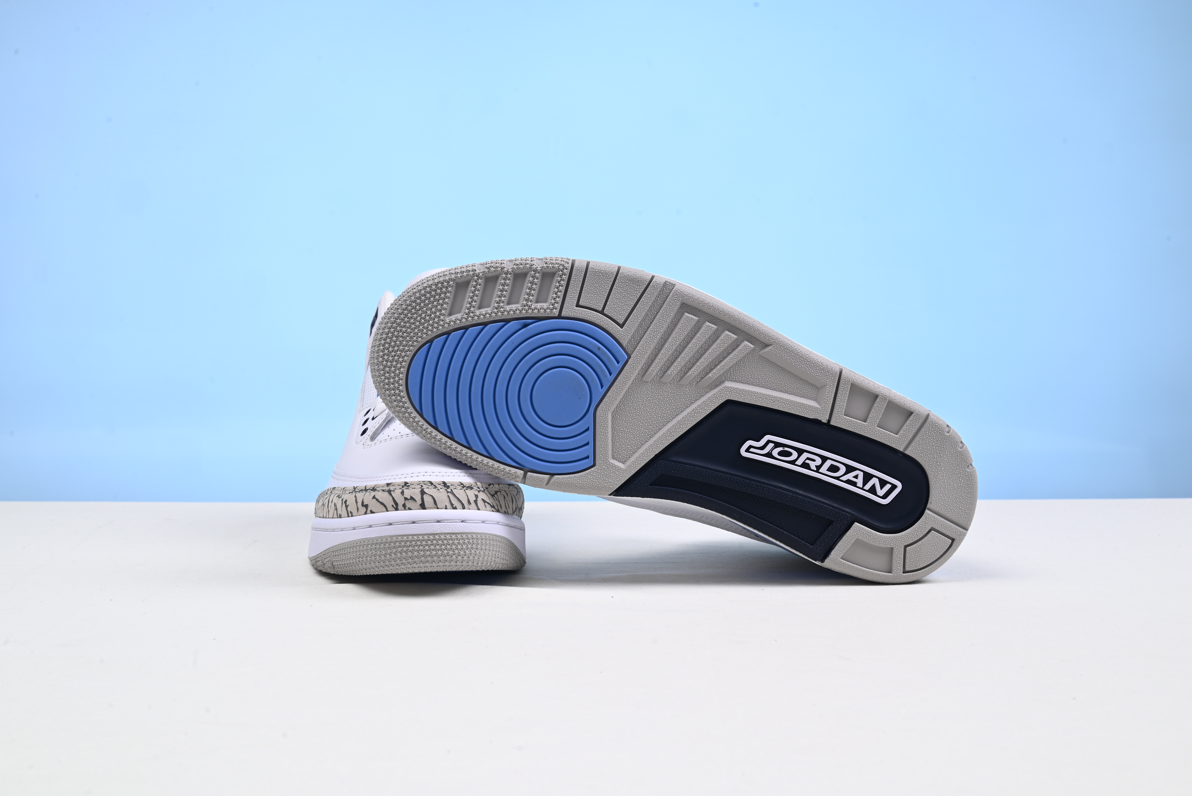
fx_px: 1325
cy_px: 398
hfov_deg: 48.4
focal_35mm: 40
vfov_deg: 33.4
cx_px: 596
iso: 100
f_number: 16
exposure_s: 1/2.5
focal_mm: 40
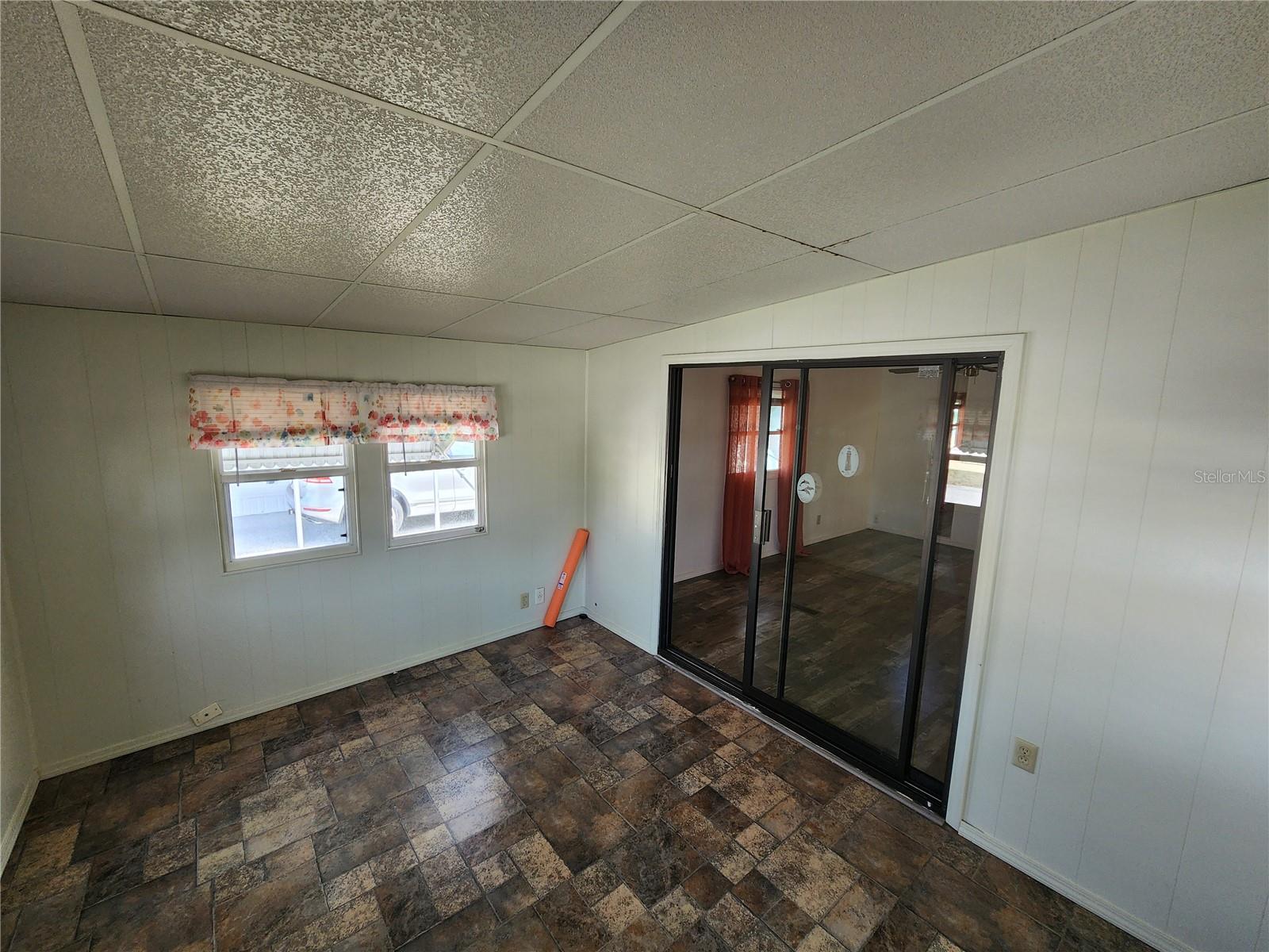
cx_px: 634
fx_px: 477
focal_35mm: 13
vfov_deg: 89.9
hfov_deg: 106.2
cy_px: 476
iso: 160
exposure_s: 1/60
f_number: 2.2
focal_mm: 2.2
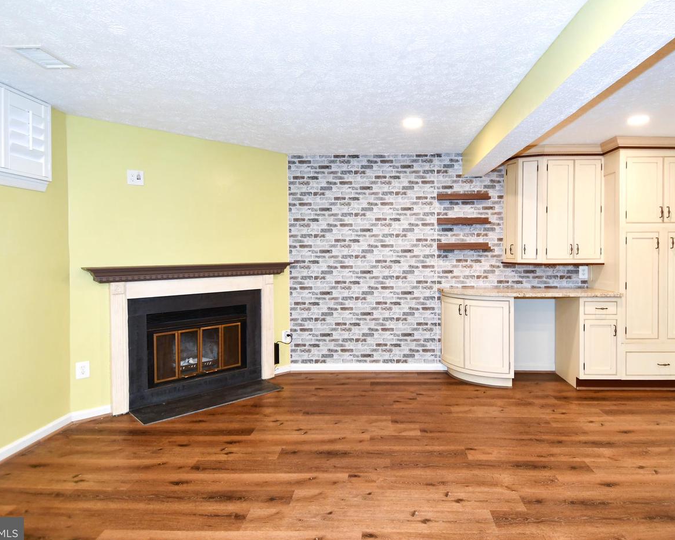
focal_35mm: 21
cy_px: 267
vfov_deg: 65.5
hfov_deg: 77.6
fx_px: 420
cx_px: 353
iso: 640
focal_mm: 12
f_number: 4
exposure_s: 1/60
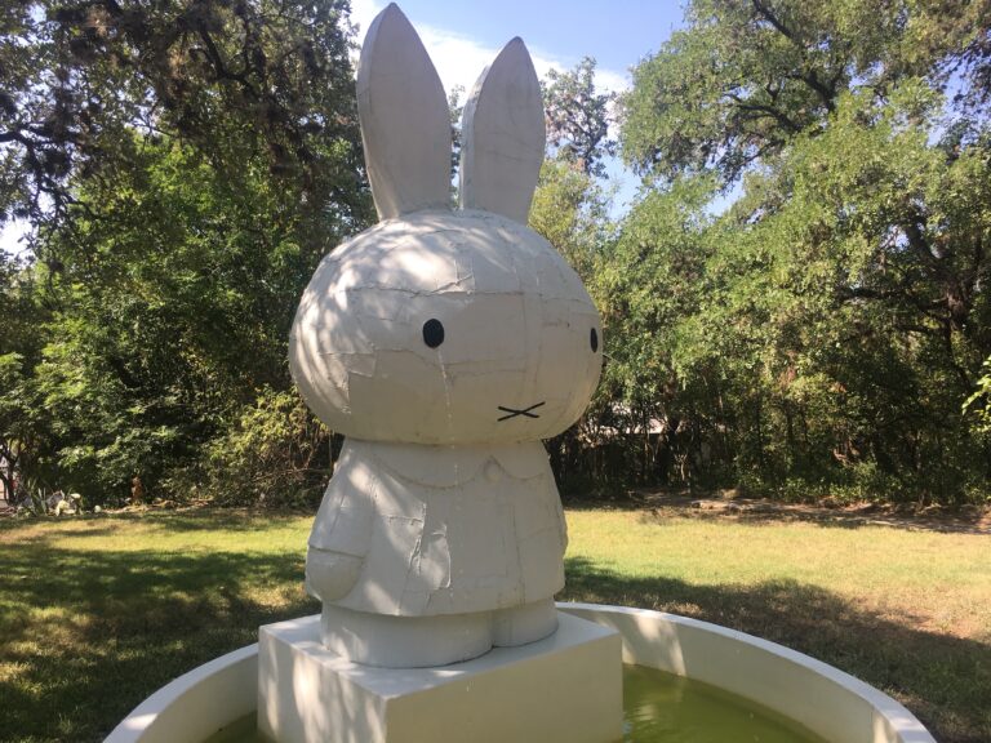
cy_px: 372
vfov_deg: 48.2
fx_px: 830
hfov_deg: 61.7
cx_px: 496
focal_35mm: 29
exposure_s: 1/499
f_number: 2.2
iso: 25
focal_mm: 4.15
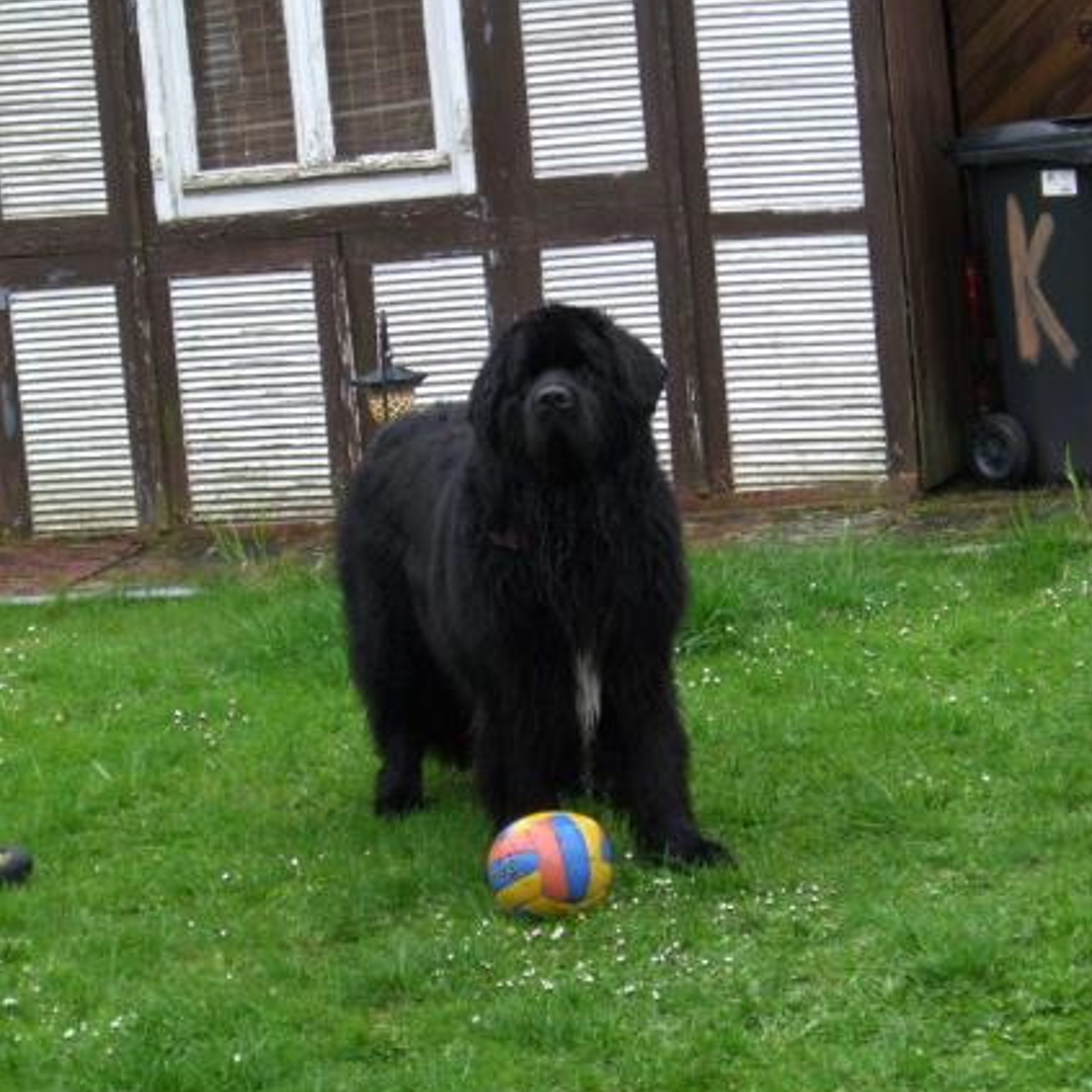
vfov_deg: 12.9
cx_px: 546
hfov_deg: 12.9
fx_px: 4818
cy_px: 429
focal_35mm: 135
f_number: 5.2
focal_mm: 18.6
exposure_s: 1/60
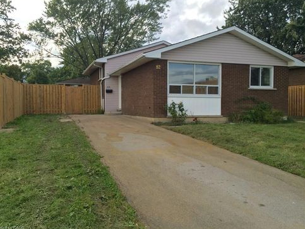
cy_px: 113
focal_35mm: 30
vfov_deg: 46.8
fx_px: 265
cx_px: 148
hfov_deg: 59.9
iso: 32
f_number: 2.2
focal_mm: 4.15
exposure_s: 1/638
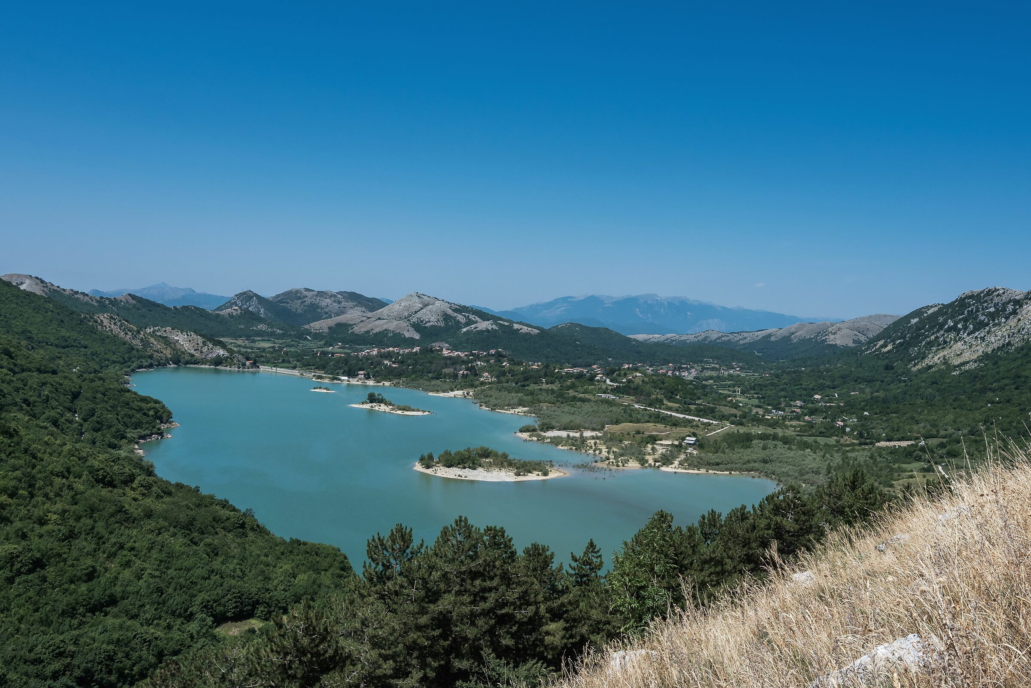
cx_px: 516
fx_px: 859
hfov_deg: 61.9
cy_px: 344
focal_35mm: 30
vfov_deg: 43.6
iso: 100
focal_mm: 20
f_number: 11
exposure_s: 1/320
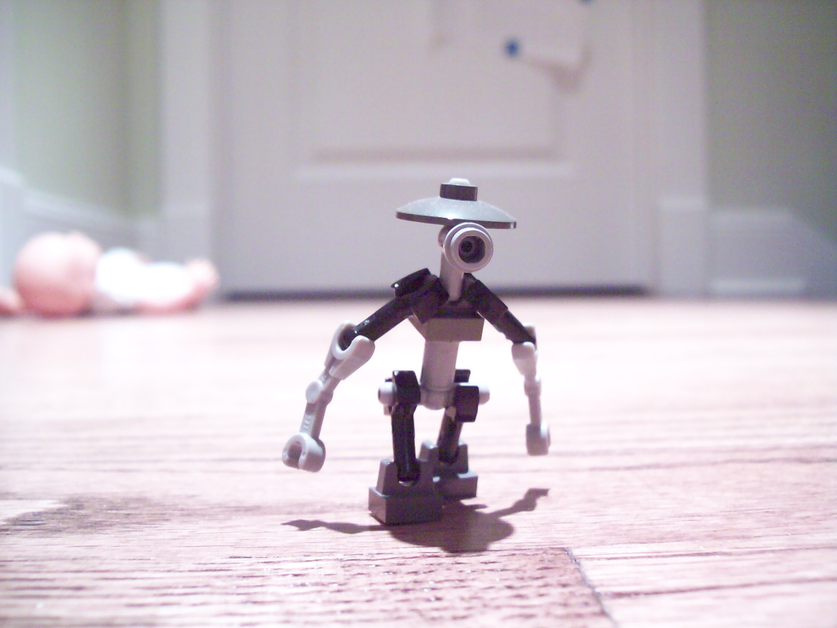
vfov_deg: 39.6
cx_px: 418
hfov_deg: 51.4
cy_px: 314
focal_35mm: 36
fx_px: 870
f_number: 2.7
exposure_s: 1/5.86
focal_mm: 6
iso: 140
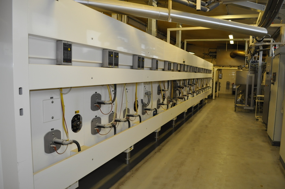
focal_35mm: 27
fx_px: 213
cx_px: 142
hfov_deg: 67.4
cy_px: 94
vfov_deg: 47.8
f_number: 3.5
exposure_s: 1/60
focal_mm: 18
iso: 800
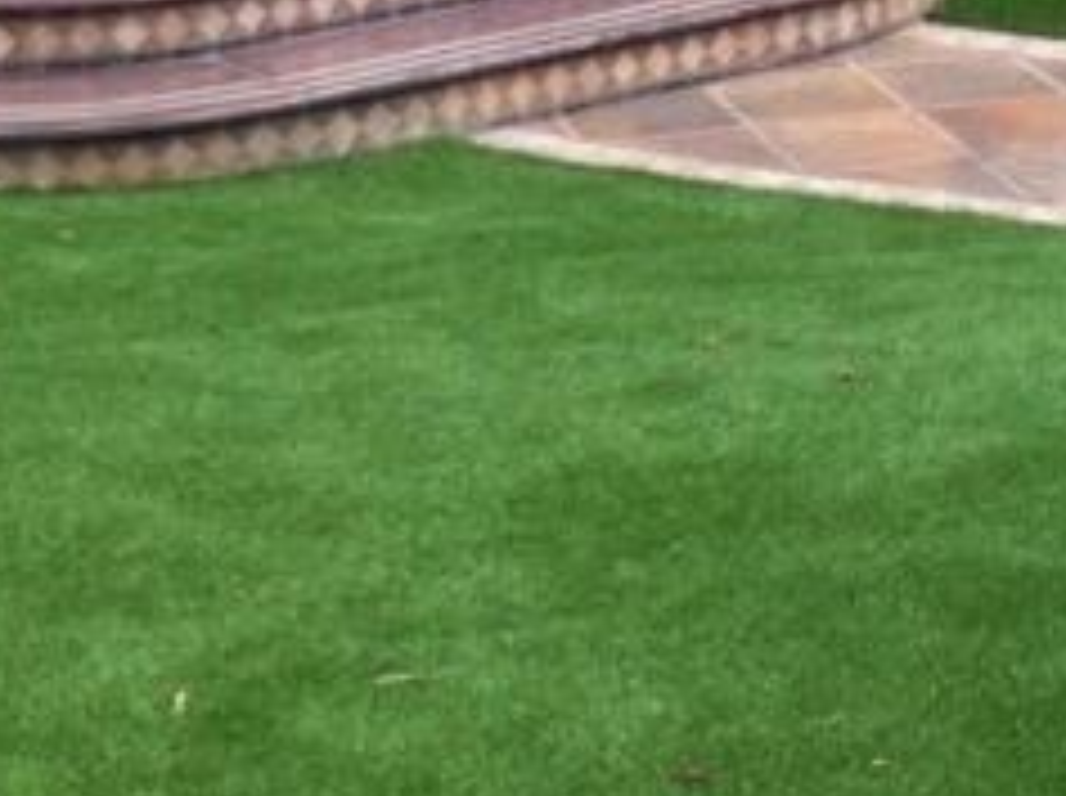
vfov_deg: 10.8
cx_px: 810
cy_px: -328
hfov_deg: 14.8
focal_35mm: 133
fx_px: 4090
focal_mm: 3.85
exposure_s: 1/838
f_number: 2.8
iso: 80
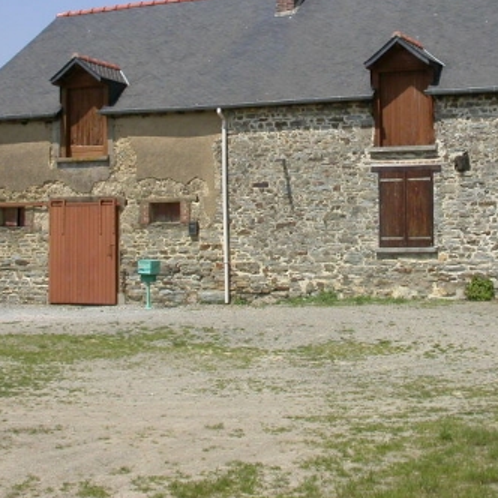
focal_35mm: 69
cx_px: 328
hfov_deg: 24.9
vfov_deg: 24.7
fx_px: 1123
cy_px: 118
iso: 100
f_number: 7.5
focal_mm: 7.85
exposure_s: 1/416
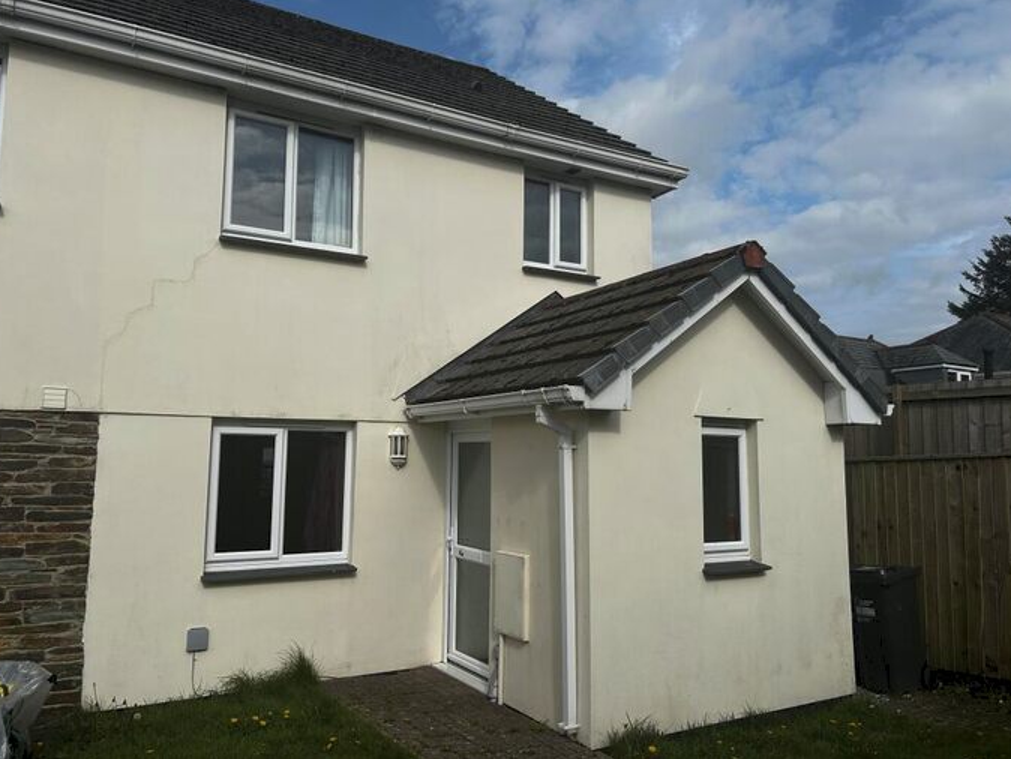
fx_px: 789
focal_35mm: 27
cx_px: 502
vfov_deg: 51.4
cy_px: 368
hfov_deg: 65.3
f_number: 1.5
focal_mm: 5.7
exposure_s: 1/6993
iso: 50
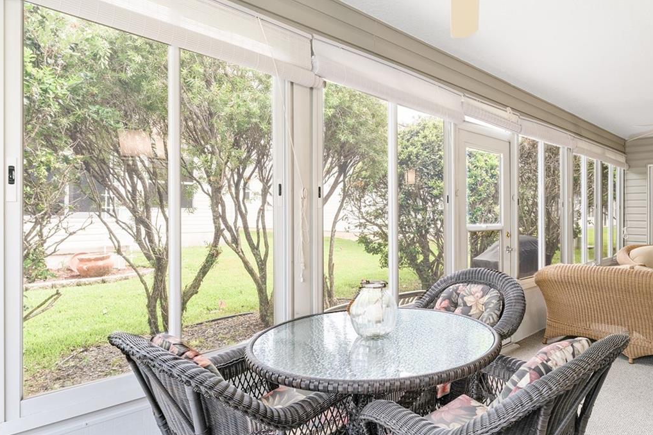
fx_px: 399
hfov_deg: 76.6
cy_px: 218
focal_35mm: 22
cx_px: 424
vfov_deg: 57.2
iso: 320
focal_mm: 14
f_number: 8
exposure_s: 1/5
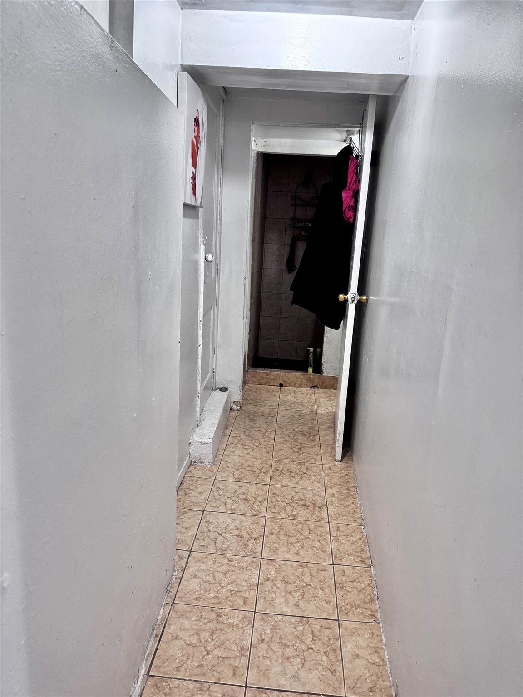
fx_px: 483
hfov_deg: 56.8
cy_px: 348
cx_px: 262
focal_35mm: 24
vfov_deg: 71.6
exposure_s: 1/60
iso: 320
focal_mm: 6.76
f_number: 1.78
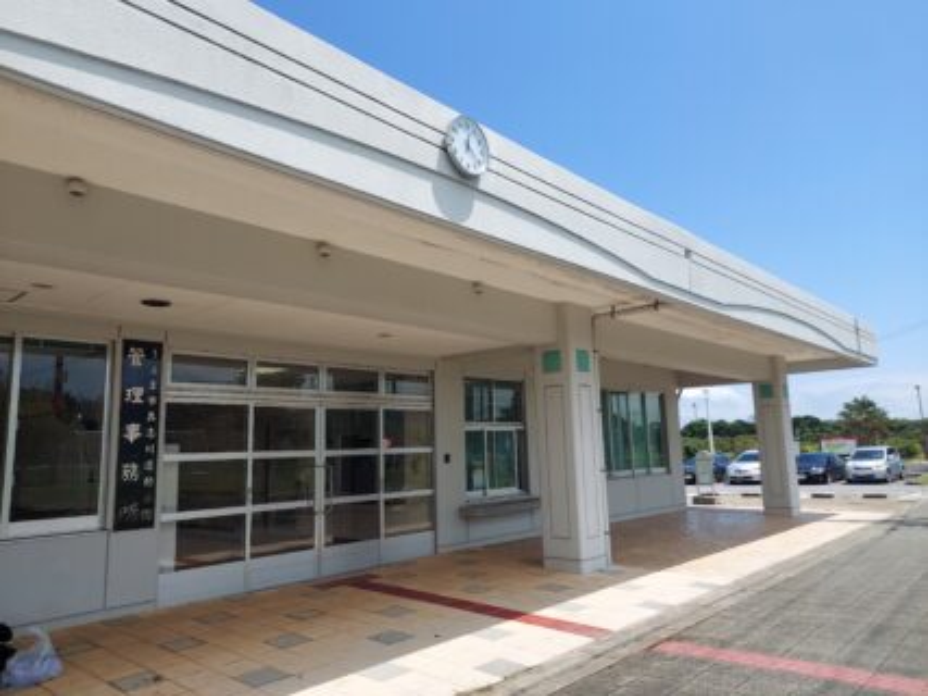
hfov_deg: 69.4
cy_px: 348
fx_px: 670
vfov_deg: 54.9
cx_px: 464
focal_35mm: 25
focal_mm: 4.6
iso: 50
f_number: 2
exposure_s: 1/1498
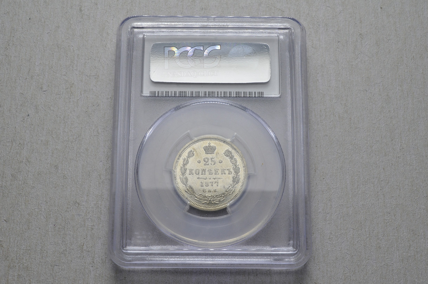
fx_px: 569
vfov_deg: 28.0
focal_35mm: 48
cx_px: 214
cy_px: 142
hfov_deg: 41.2
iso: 400
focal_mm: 32
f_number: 14
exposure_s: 1/250
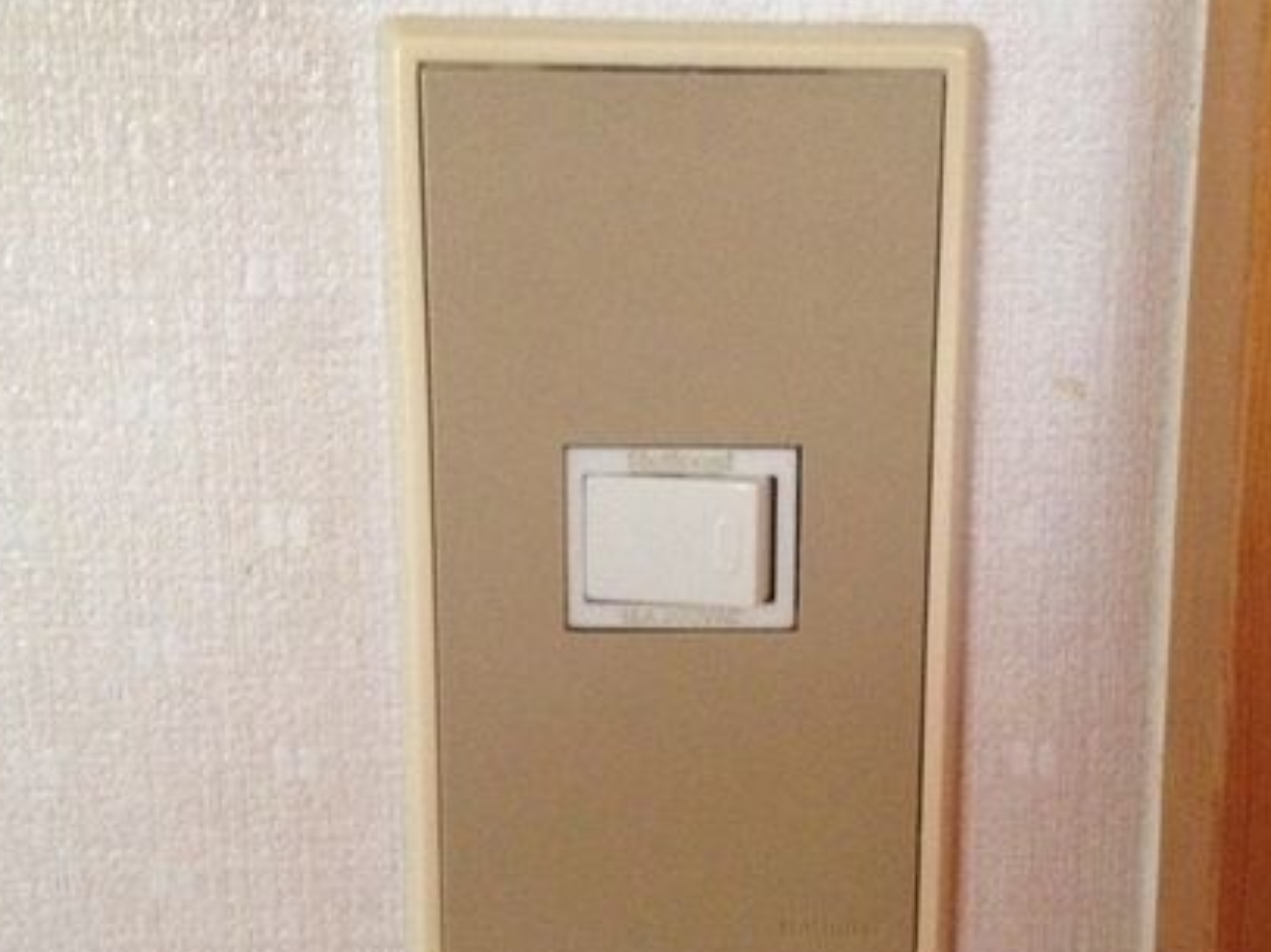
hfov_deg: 34.8
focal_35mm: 55
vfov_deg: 26.5
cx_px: 753
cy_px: 499
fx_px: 2019
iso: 640
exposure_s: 1/15
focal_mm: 4.28
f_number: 2.4
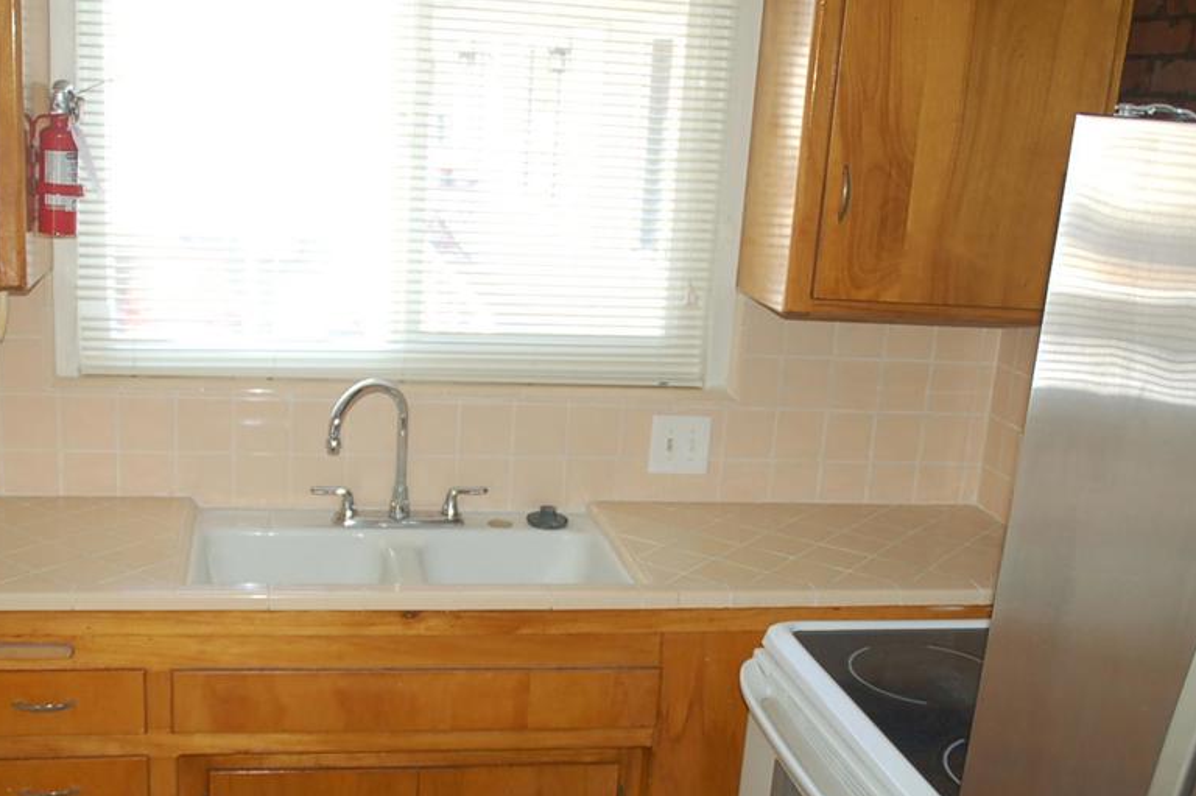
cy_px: 493
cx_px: 553
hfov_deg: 44.5
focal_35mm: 44
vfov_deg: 30.4
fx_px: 1461
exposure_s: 1/60
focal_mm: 22
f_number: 3.8
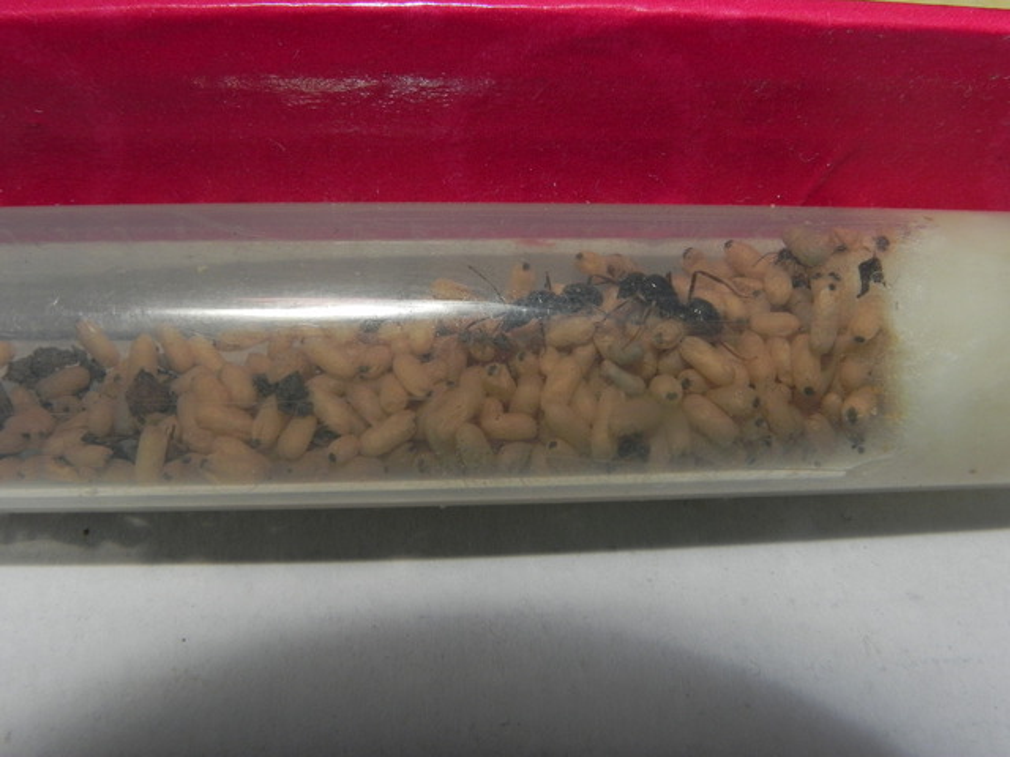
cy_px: 378
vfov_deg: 28.0
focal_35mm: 52
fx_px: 1517
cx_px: 505
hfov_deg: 36.8
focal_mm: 9.2
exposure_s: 1/30
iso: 200
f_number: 8
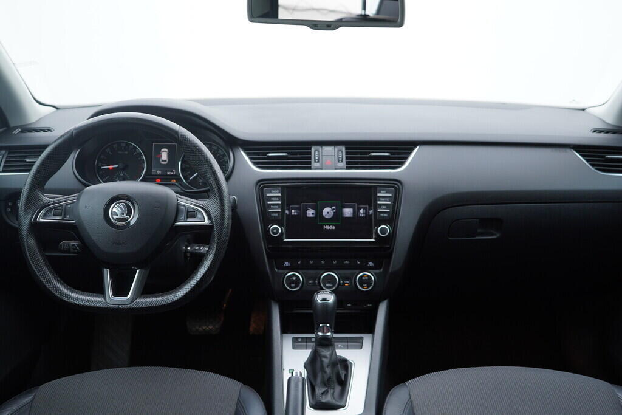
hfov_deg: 53.1
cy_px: 208
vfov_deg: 36.9
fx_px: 622
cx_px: 311
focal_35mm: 36
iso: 125
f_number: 2.8
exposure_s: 1/40
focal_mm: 24
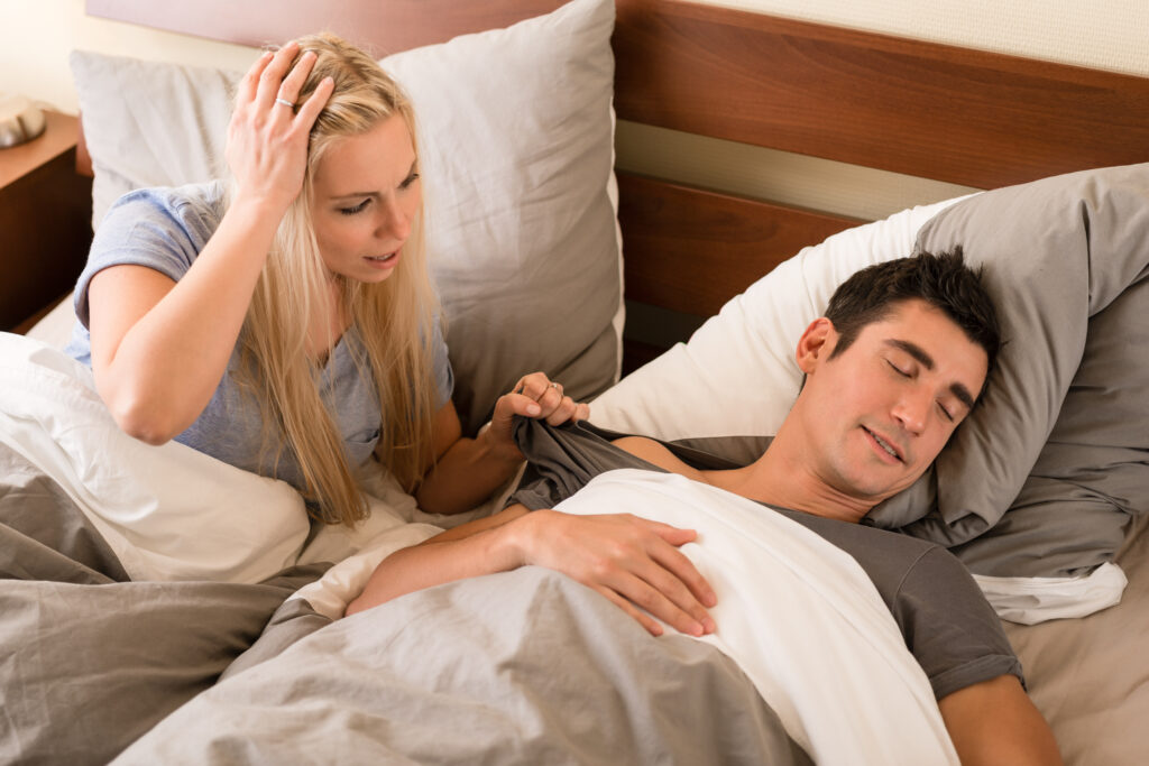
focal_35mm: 70
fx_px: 2234
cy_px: 383
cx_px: 574
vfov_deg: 19.5
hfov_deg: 28.8
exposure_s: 1/160
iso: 160
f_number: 3.5
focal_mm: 70
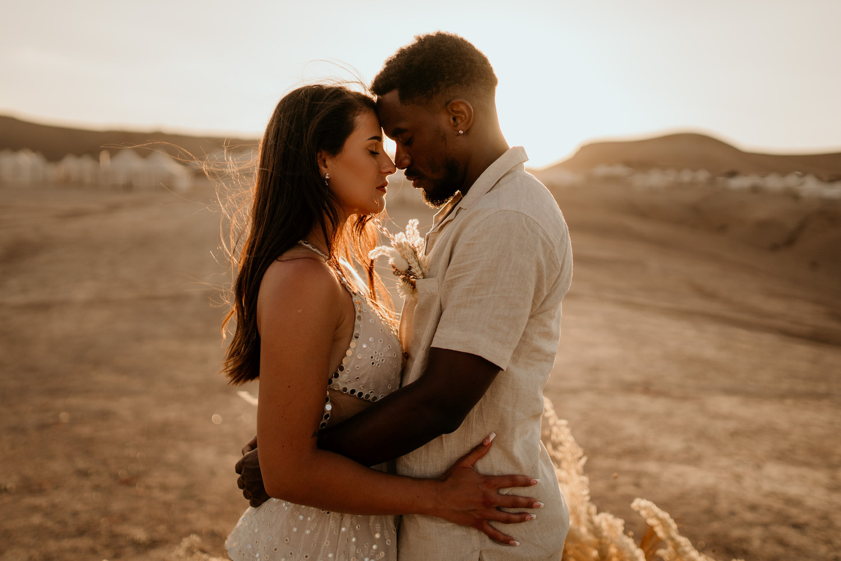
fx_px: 818
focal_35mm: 35
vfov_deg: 37.9
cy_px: 280
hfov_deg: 54.4
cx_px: 420
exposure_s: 1/2500
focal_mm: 35
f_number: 1.4
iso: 50
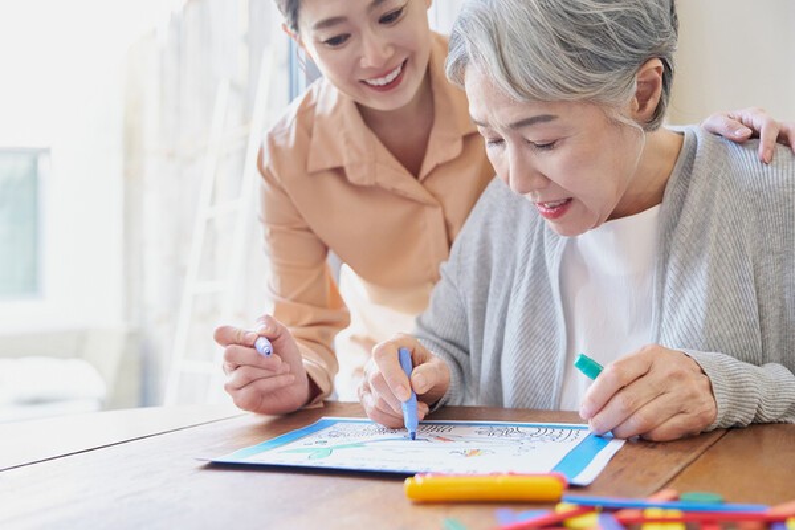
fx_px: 861
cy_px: 265
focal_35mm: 39
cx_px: 398
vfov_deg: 34.2
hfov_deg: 49.6
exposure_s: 1/250
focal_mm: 39
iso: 800
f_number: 3.2
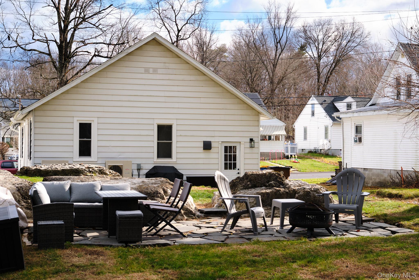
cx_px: 210
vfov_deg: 23.0
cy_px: 140
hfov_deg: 33.9
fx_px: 687
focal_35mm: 59
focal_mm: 39.3
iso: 125
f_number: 6.4
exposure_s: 1/480
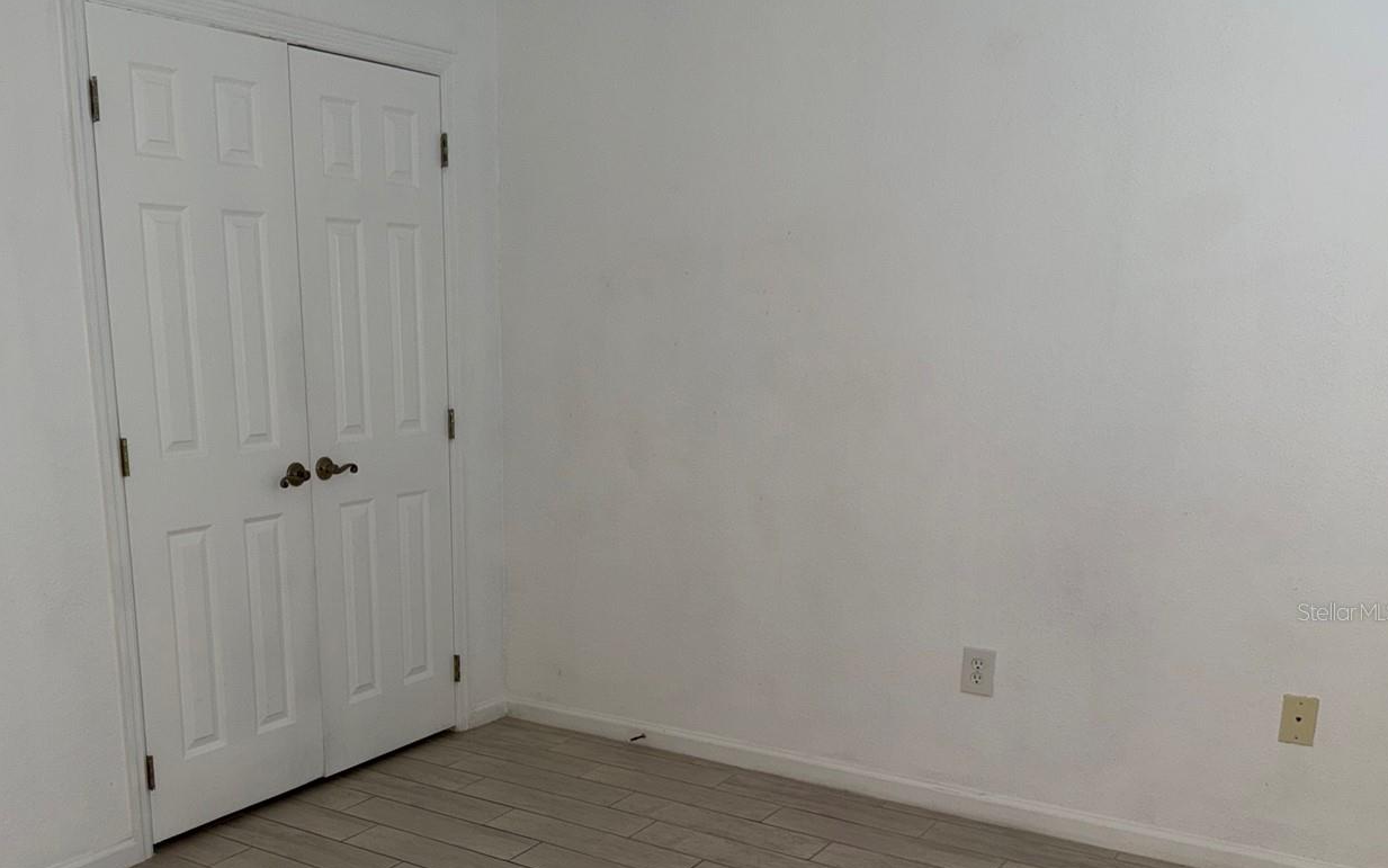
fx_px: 1248
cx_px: 503
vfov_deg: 37.7
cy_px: 611
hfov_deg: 57.3
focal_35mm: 33
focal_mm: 6.76
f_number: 1.78
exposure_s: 1/25
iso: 64
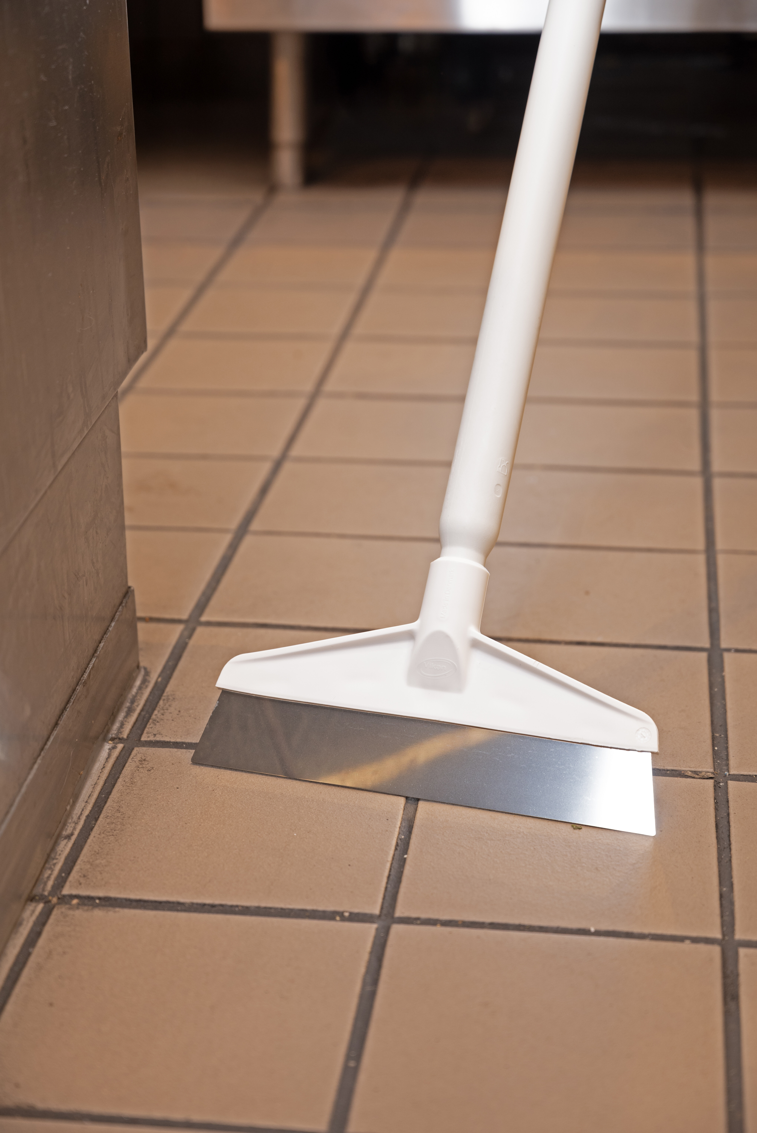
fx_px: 1922
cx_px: 378
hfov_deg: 22.3
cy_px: 566
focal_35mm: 61
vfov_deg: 32.9
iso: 400
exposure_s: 1/100
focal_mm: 61
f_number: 4
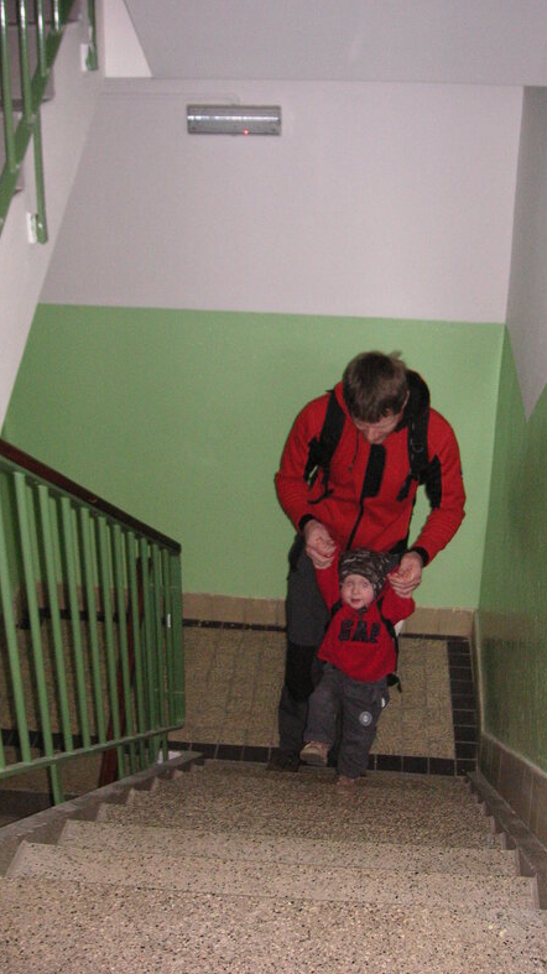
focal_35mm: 41
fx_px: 1058
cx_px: 298
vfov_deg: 49.4
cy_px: 493
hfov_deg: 29.0
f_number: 2.8
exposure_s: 1/45
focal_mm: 6.1
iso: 160
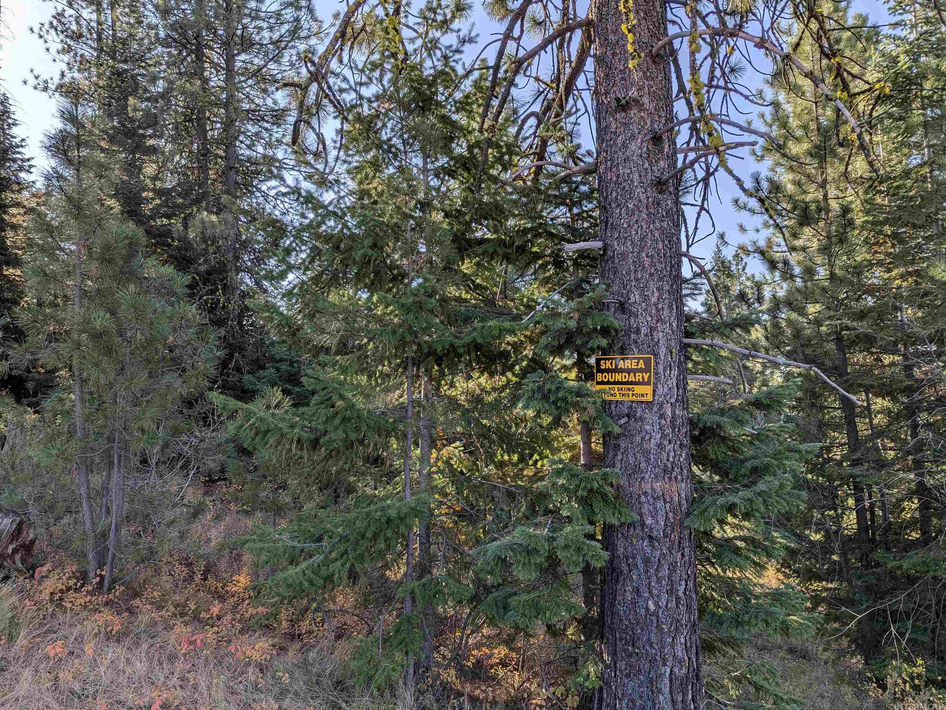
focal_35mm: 25
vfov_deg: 54.9
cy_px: 369
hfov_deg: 69.4
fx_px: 683
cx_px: 477
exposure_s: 1/1099
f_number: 1.85
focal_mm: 6.81
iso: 42
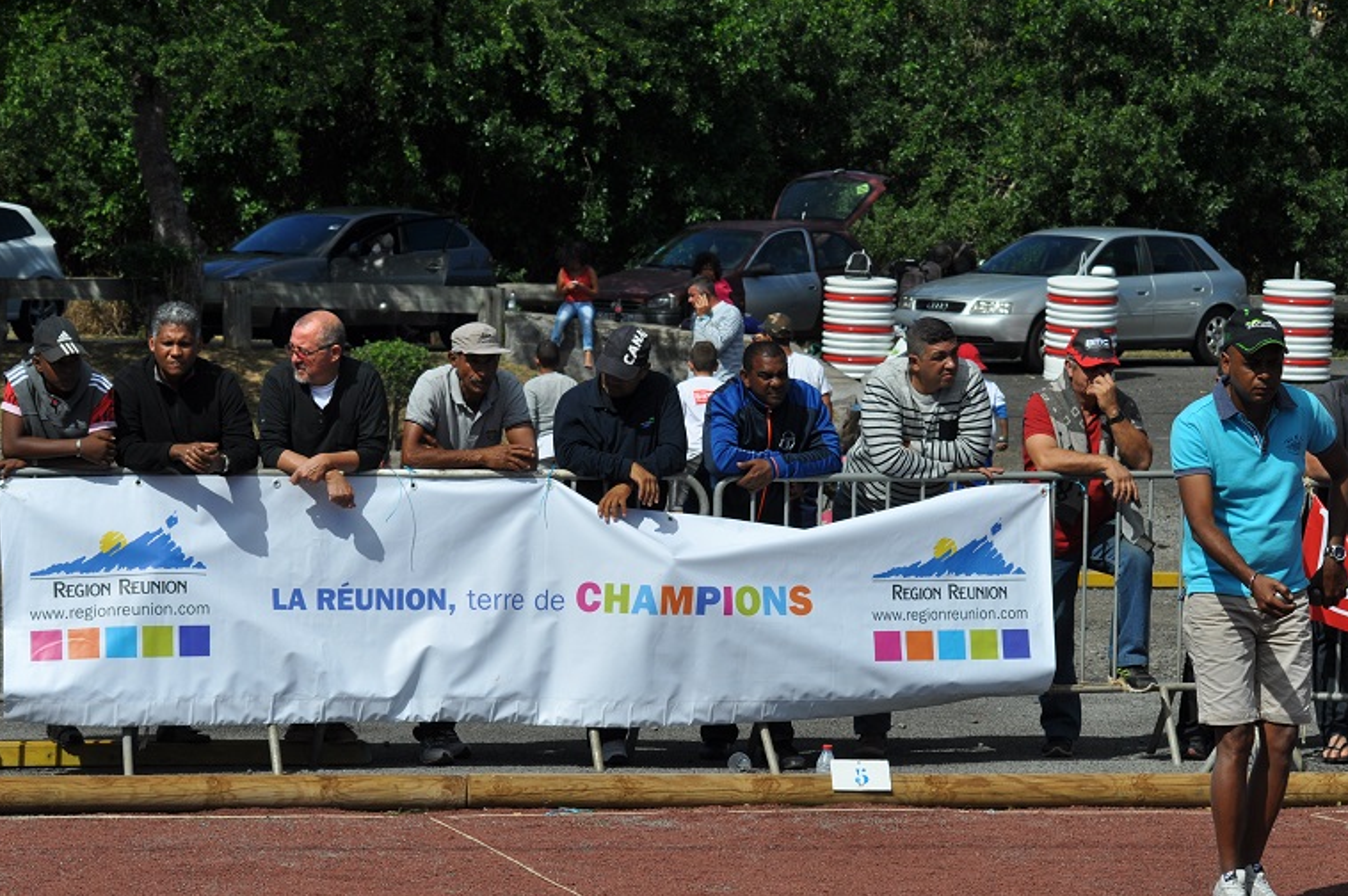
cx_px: 678
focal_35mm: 146
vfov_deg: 9.4
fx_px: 5462
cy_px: 498
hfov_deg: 14.1
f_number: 9
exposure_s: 1/1250
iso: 200
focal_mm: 86
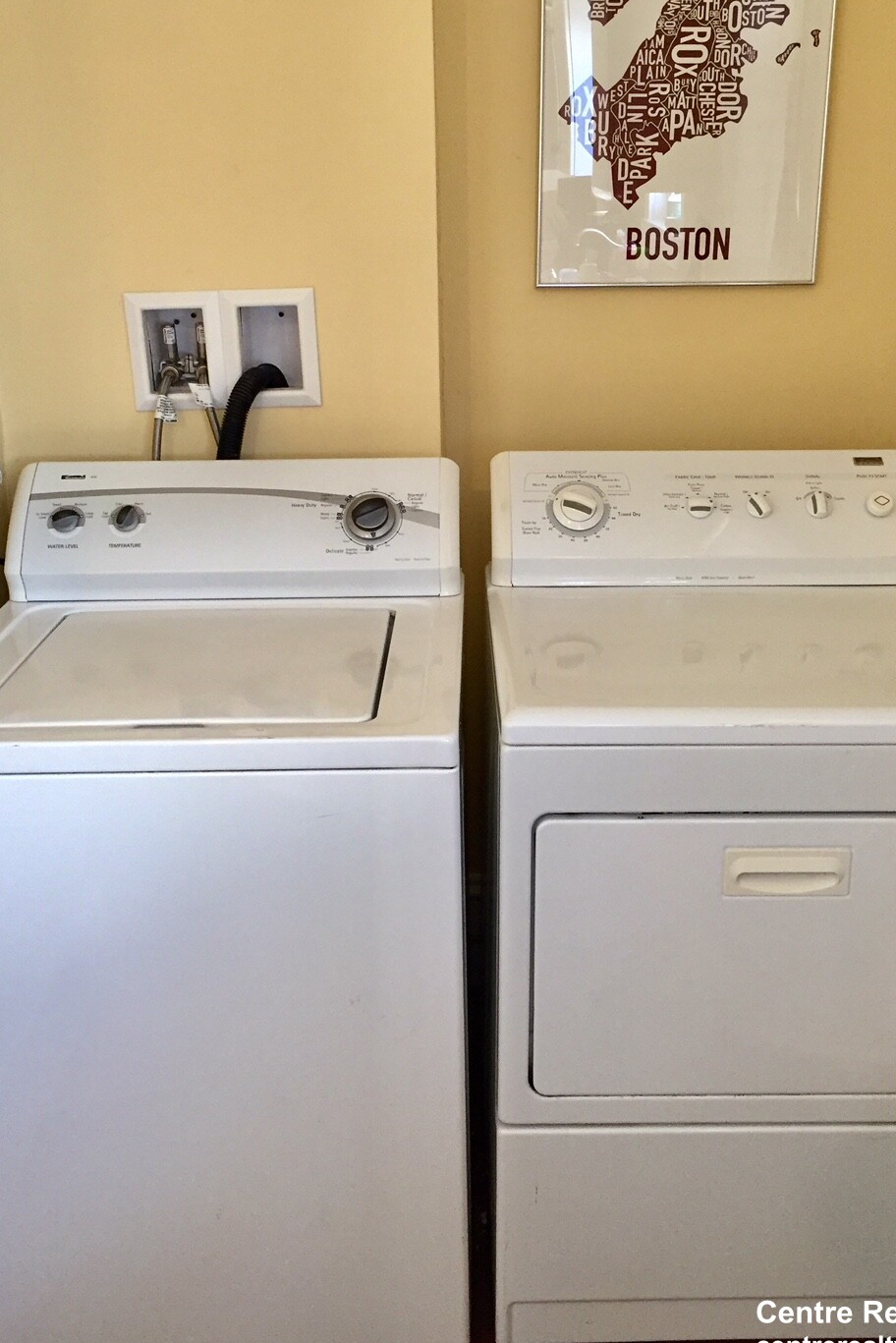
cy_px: 570
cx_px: 460
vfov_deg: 52.9
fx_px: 1343
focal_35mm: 36
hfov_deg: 36.9
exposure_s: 1/30
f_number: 2.2
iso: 125
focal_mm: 4.15
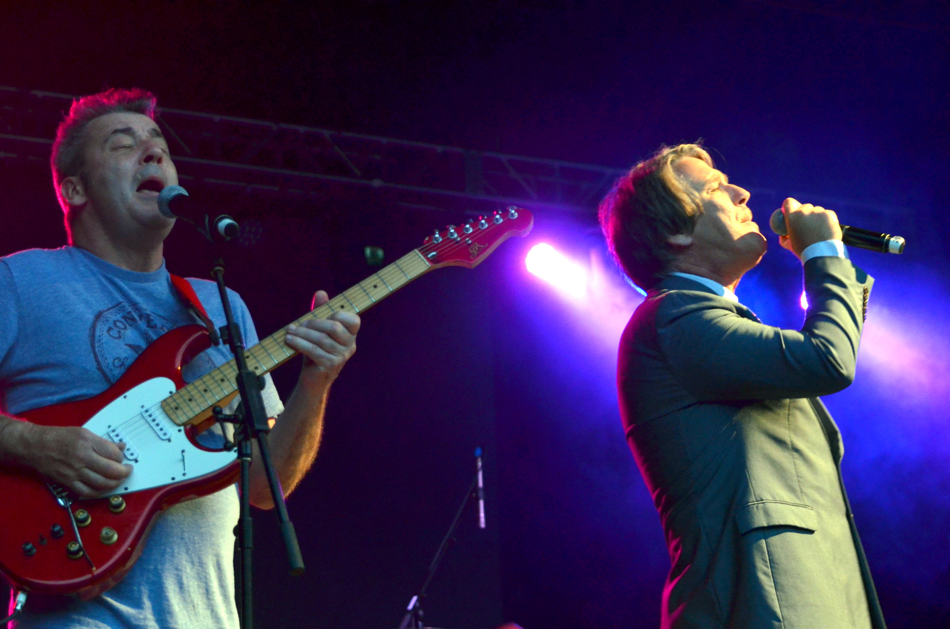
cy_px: 314
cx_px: 475
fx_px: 2765
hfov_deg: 19.5
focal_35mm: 105
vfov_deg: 13.0
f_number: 4.5
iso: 1600
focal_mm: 70
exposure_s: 1/100
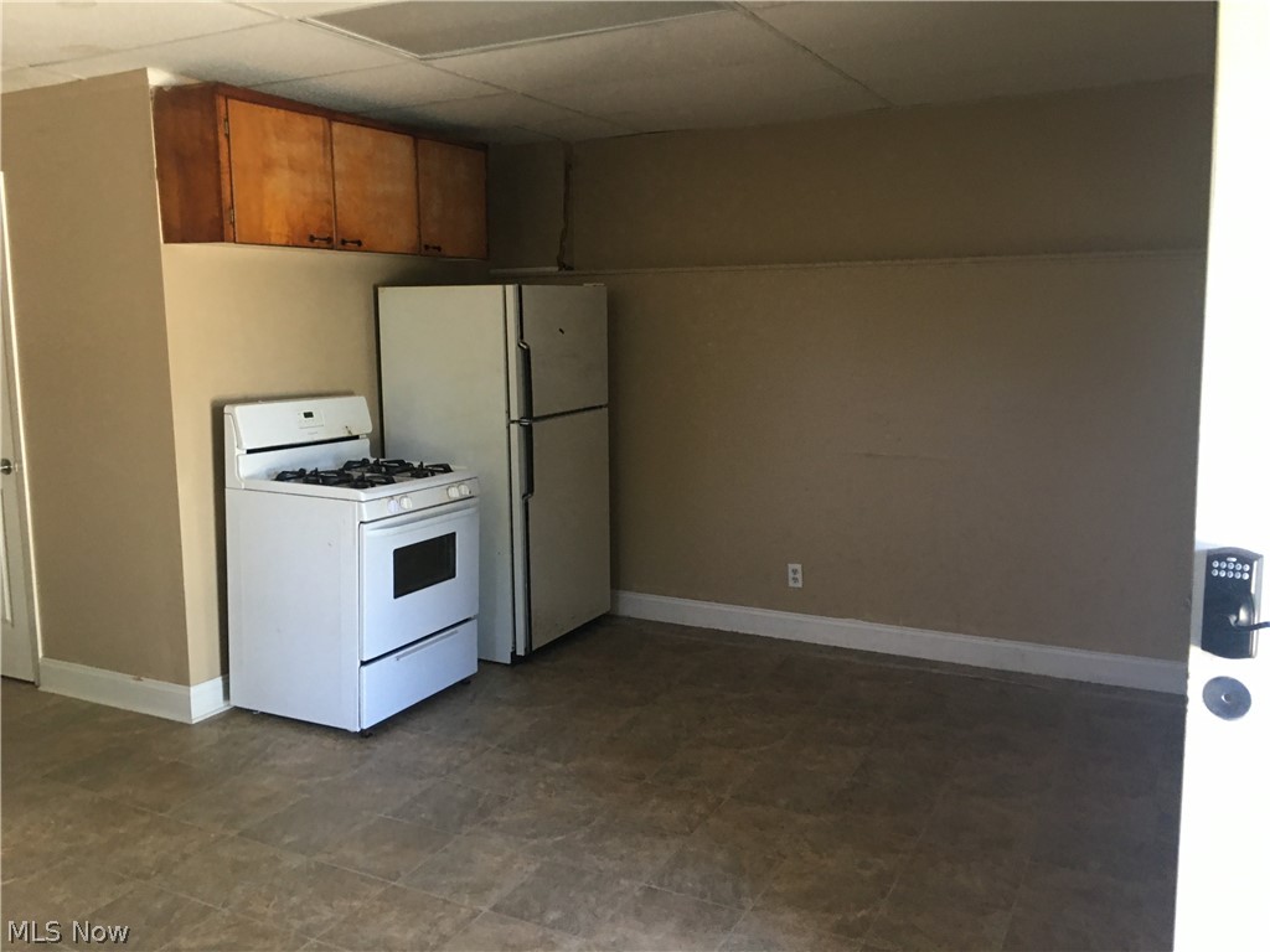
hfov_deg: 61.7
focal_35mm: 29
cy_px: 476
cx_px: 635
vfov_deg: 48.2
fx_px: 1064
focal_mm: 4.15
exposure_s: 1/15
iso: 64
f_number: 2.2
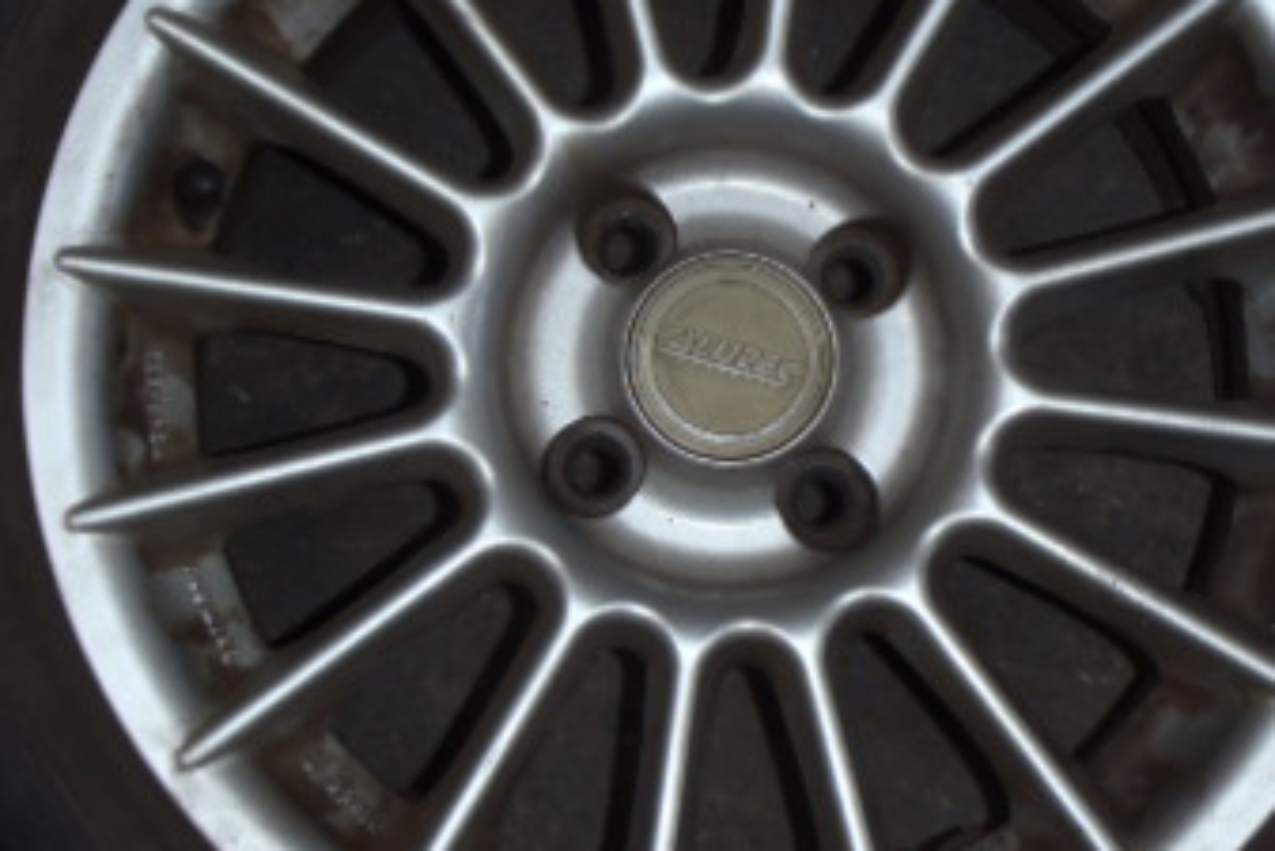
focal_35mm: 75
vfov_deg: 18.2
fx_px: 2657
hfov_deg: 27.0
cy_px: 443
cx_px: 689
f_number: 4.6
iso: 100
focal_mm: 6.83
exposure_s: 1/40
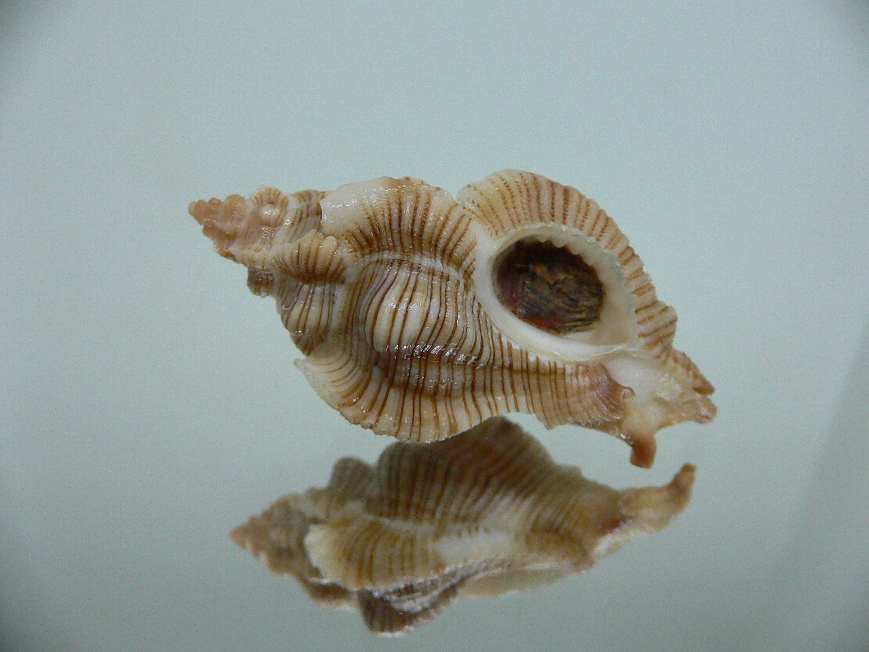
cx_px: 434
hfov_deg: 52.6
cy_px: 326
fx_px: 879
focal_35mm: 35
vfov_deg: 40.7
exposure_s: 1/50
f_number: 2.8
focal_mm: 4.6
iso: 200
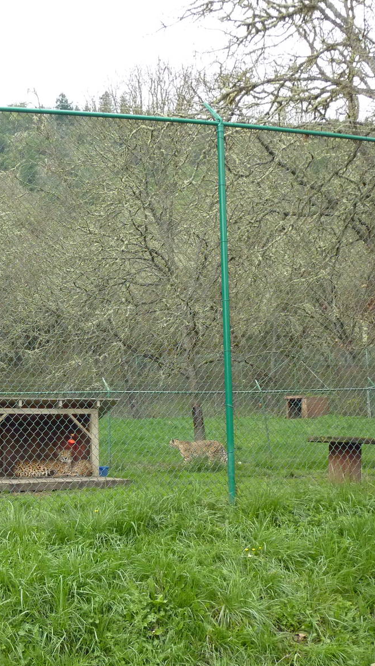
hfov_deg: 19.2
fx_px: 1096
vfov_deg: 33.8
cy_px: 334
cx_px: 79
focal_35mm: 62
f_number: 3.7
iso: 400
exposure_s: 1/500
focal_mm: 6.9
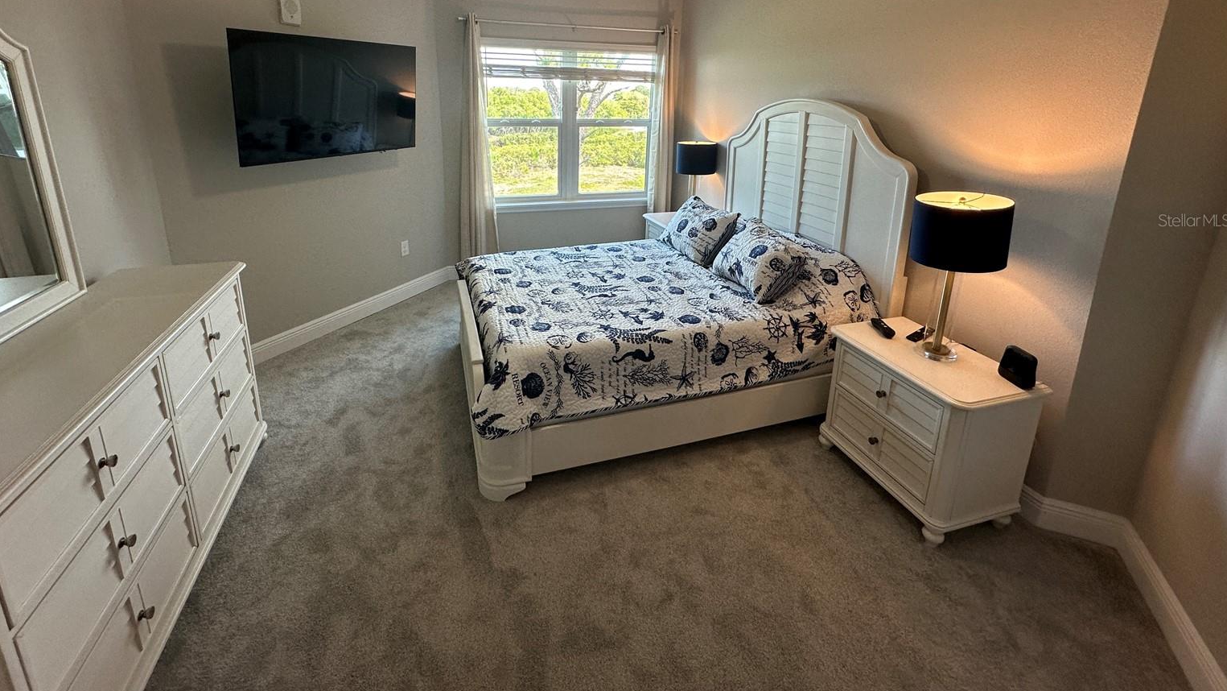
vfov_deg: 65.0
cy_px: 220
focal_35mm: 16
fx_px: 521
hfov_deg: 99.3
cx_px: 591
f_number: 2.2
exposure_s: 1/120
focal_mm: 2.22
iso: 125
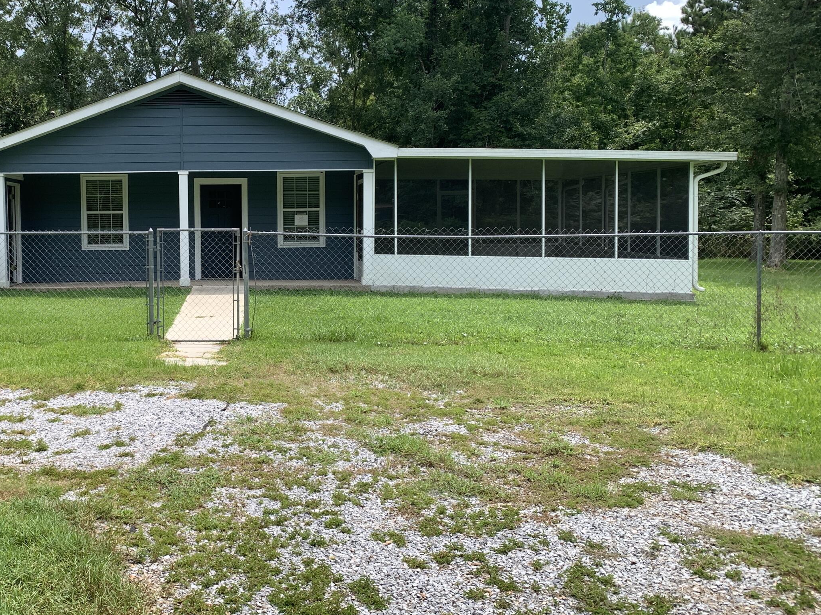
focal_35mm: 38
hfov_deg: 47.7
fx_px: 901
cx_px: 238
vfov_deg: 37.6
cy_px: 261
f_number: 1.8
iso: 25
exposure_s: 1/1689
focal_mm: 4.25
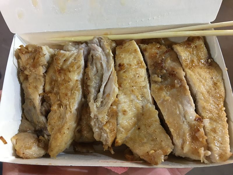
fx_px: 195
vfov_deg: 48.2
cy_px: 88
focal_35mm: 29
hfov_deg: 61.7
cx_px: 116
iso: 100
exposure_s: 1/8
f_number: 2.2
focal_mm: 4.15
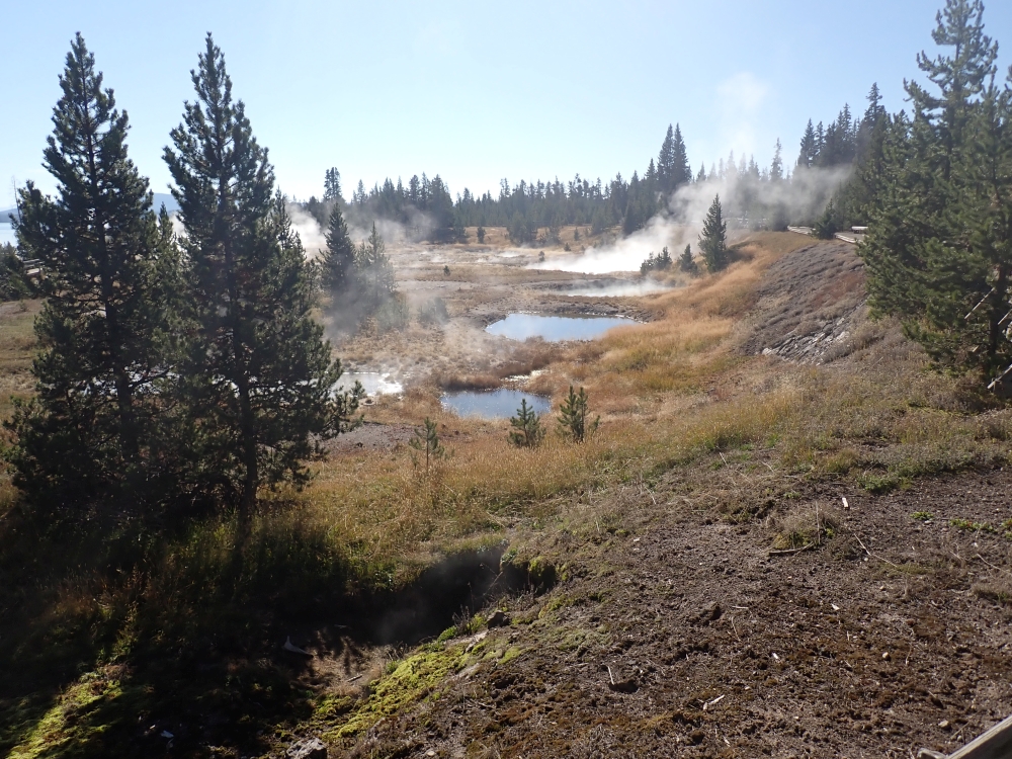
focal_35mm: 25
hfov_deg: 69.4
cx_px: 506
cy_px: 380
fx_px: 731
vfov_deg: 54.9
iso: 100
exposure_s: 1/250
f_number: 8
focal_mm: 4.5
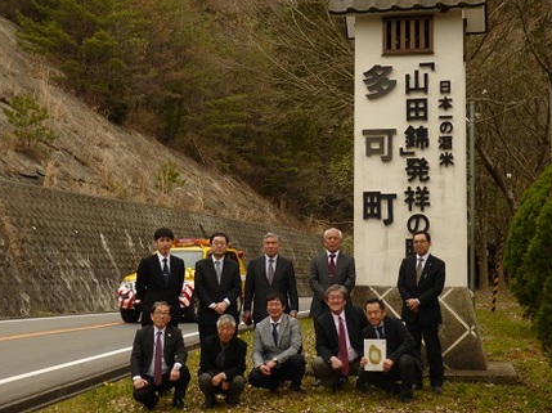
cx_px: 278
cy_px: 197
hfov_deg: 30.7
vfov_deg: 23.2
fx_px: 1004
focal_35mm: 63
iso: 100
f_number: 4.3
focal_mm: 10.7
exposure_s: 1/100
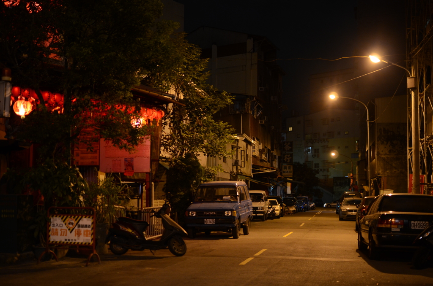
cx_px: 216
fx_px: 630
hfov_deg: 37.9
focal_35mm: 52
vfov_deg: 25.6
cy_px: 143
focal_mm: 35
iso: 640
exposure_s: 1/30
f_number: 1.8
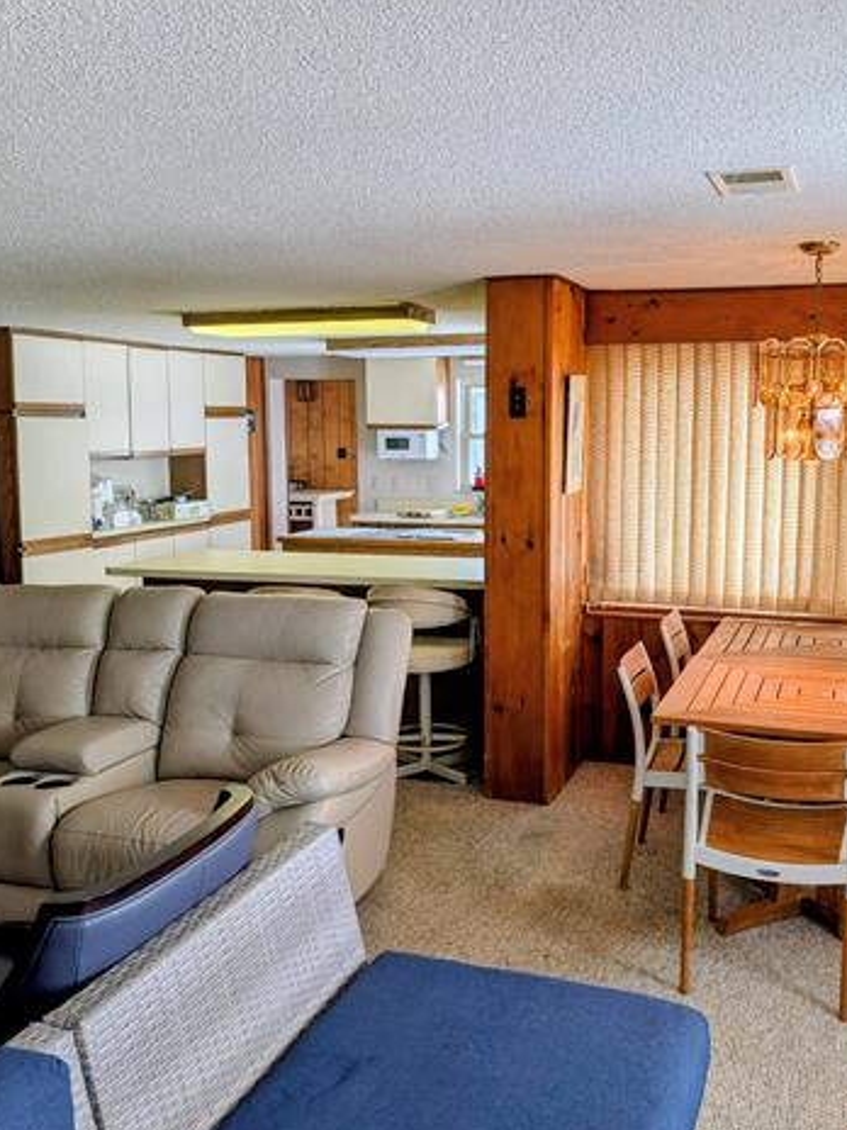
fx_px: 1077
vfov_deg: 55.4
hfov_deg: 42.8
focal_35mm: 33
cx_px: 488
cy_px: 558
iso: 19
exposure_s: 1/213
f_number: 1.68
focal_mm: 6.9
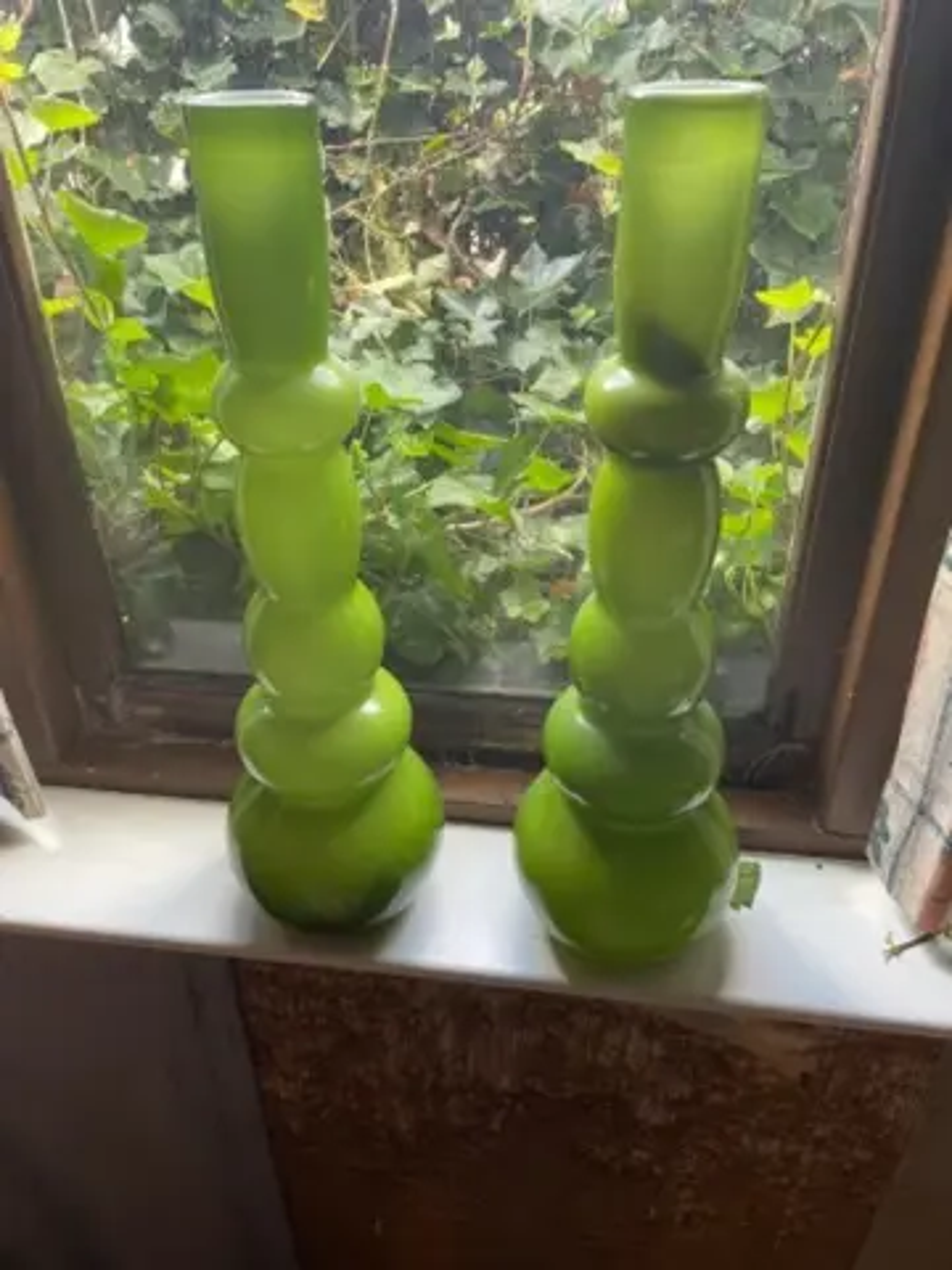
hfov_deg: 53.1
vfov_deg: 67.3
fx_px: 953
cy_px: 635
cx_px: 476
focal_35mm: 26
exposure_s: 1/60
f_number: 1.6
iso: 125
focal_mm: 4.2
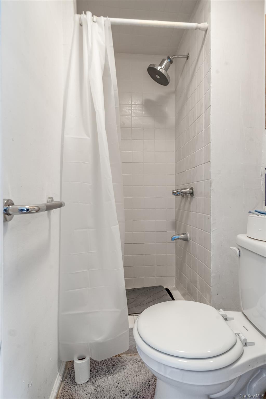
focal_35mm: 17
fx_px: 188
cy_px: 200
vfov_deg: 93.3
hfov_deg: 70.4
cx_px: 133
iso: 250
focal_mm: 17
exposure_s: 1/5
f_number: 9
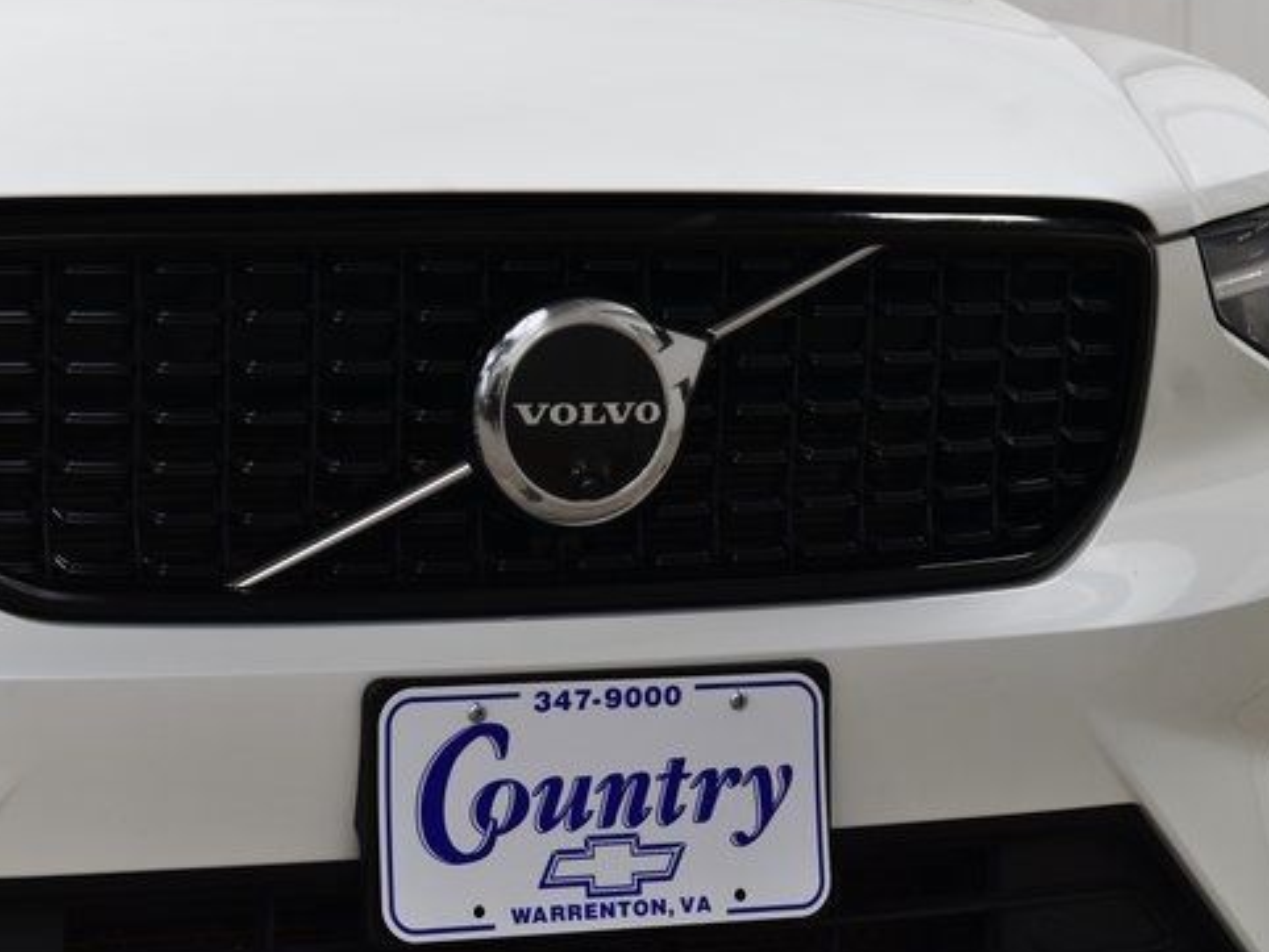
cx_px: 653
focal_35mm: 134
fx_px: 4915
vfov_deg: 11.1
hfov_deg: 14.7
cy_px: 438
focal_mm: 70
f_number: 7.1
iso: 720
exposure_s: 1/30
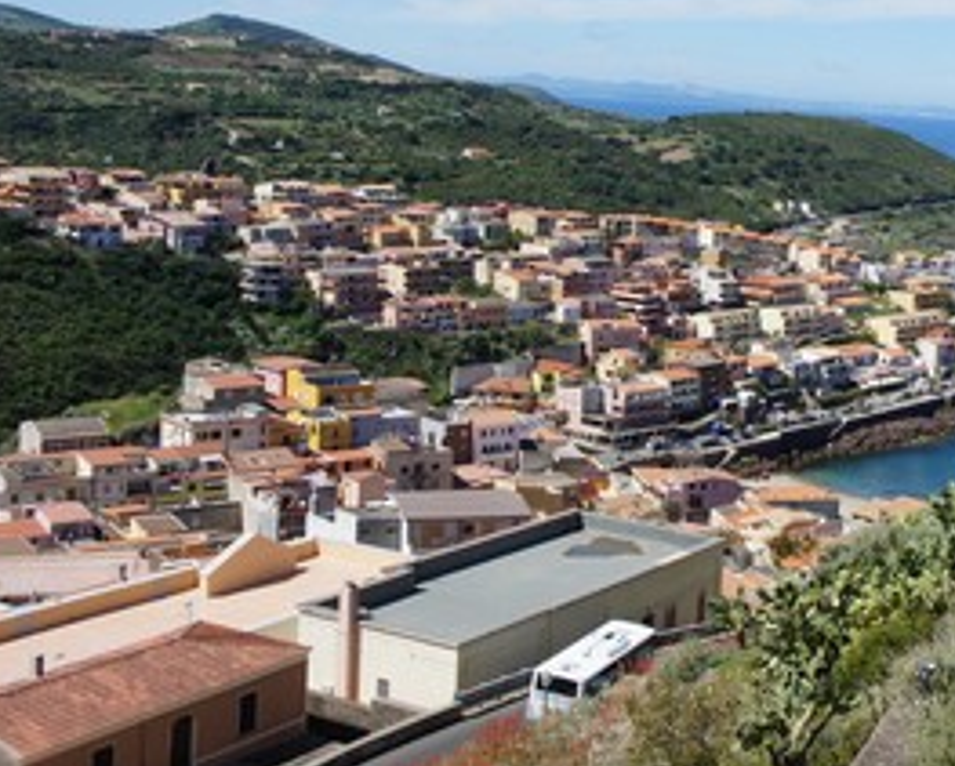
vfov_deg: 25.8
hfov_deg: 30.8
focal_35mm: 59
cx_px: 824
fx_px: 1669
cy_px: 309
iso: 200
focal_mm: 24
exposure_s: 1/250
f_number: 11
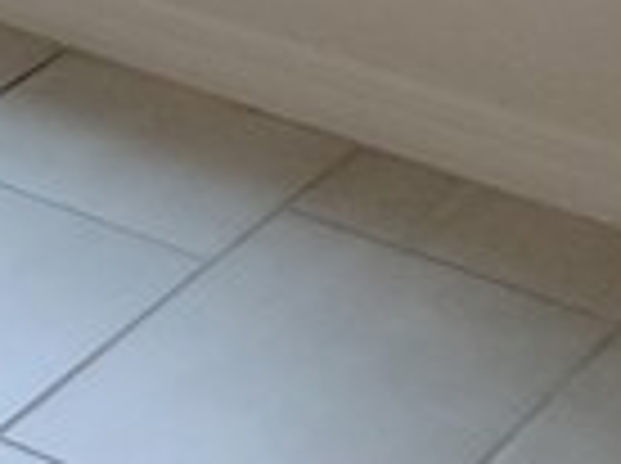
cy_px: -1086
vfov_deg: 6.7
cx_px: -1480
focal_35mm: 193
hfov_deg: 8.1
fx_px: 3456
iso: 200
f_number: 1.8
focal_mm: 5.4
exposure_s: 1/60
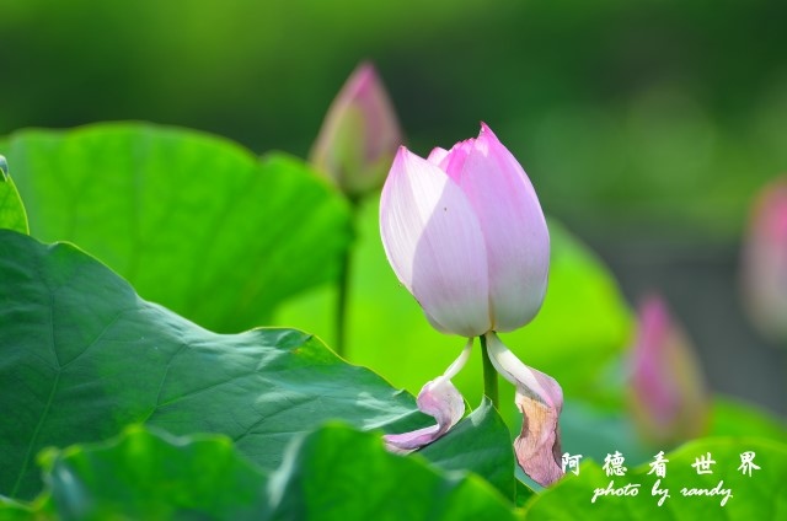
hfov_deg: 2.3
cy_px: 260
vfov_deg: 1.5
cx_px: 394
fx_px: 19636
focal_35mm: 900
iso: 100
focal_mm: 600
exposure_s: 1/160
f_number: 6.3
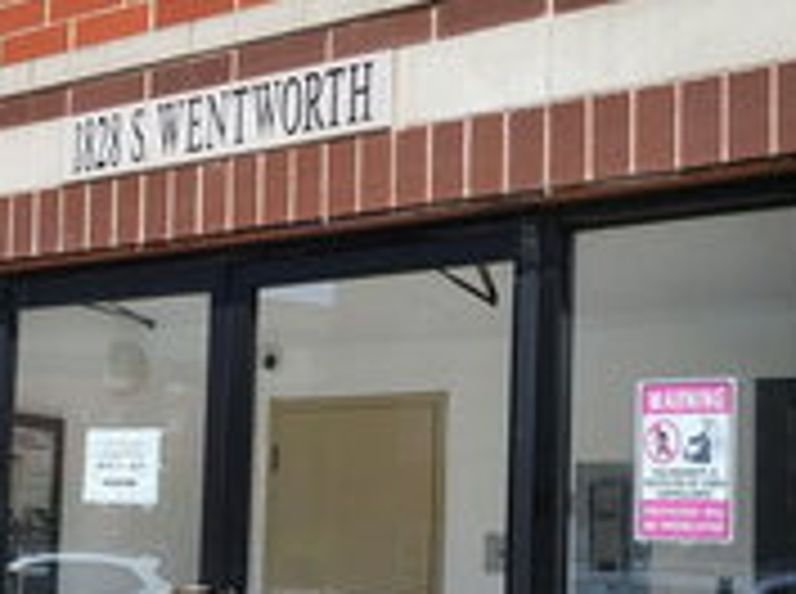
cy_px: 432
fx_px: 1331
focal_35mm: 58
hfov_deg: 33.2
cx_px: 344
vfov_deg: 24.9
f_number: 1.8
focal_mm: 5
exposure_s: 1/2077
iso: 40
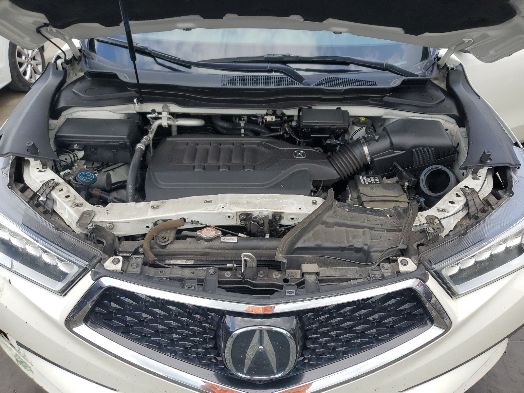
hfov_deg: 67.3
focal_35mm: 26
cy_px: 196
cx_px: 262
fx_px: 394
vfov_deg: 53.1
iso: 50
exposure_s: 1/769
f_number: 1.5
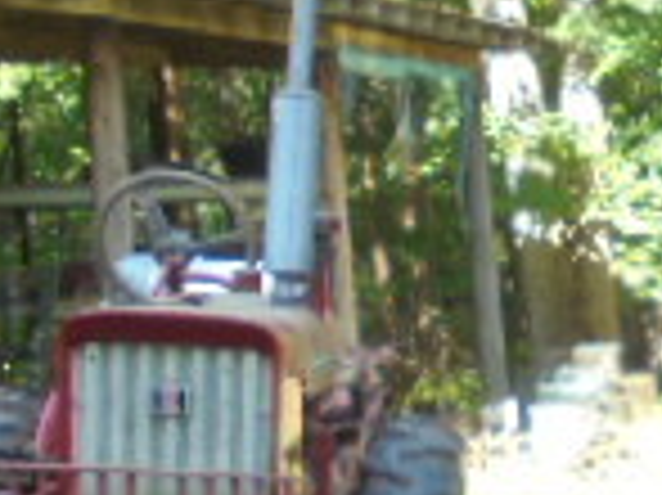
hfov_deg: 14.2
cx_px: 1108
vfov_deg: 11.5
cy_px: 585
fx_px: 2408
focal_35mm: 126
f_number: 3.7
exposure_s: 1/80
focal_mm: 5.3
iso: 100
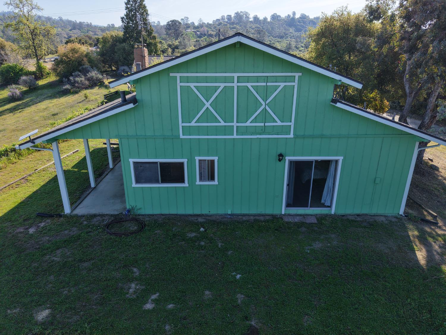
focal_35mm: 24
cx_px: 223
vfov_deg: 56.8
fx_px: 309
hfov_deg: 71.6
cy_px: 168
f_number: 1.8
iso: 430
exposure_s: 1/5000
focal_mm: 8.67
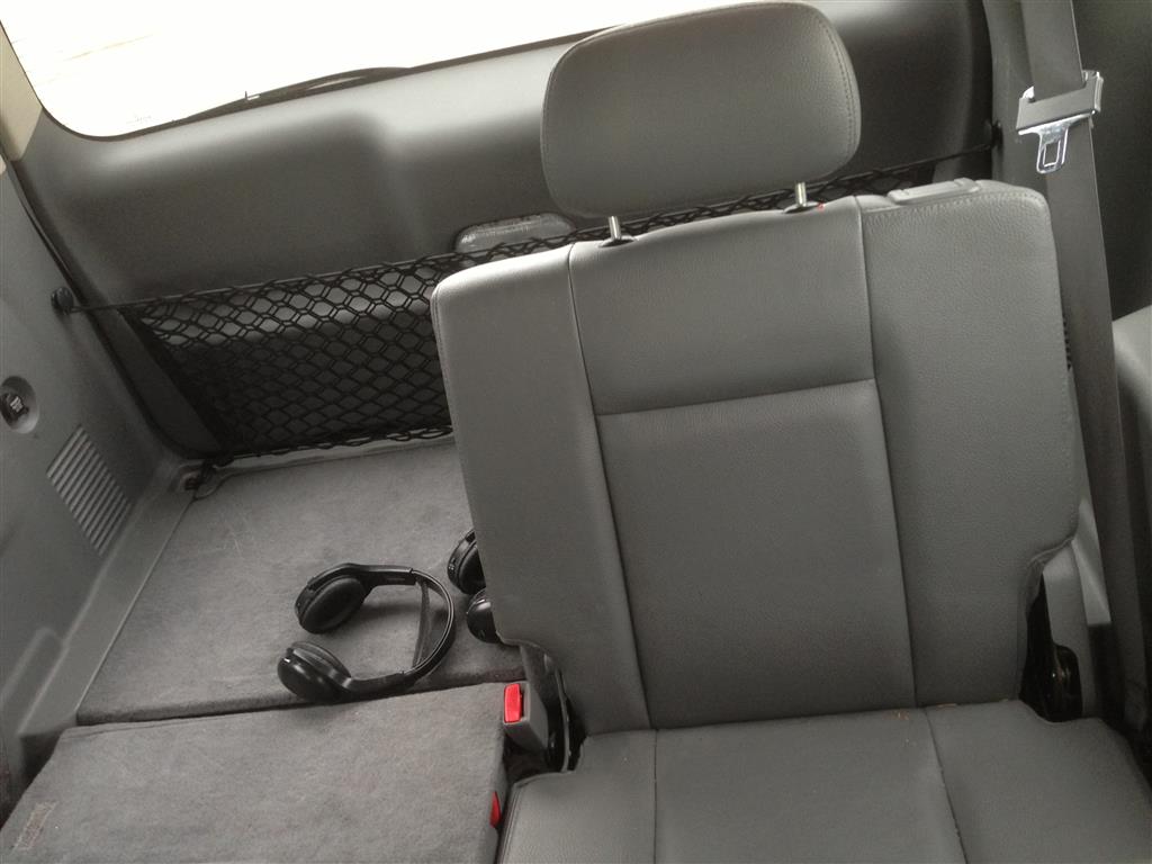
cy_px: 432
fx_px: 1098
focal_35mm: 33
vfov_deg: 42.9
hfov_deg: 55.4
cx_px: 576
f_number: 2.4
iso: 125
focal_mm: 4.13
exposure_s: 1/20
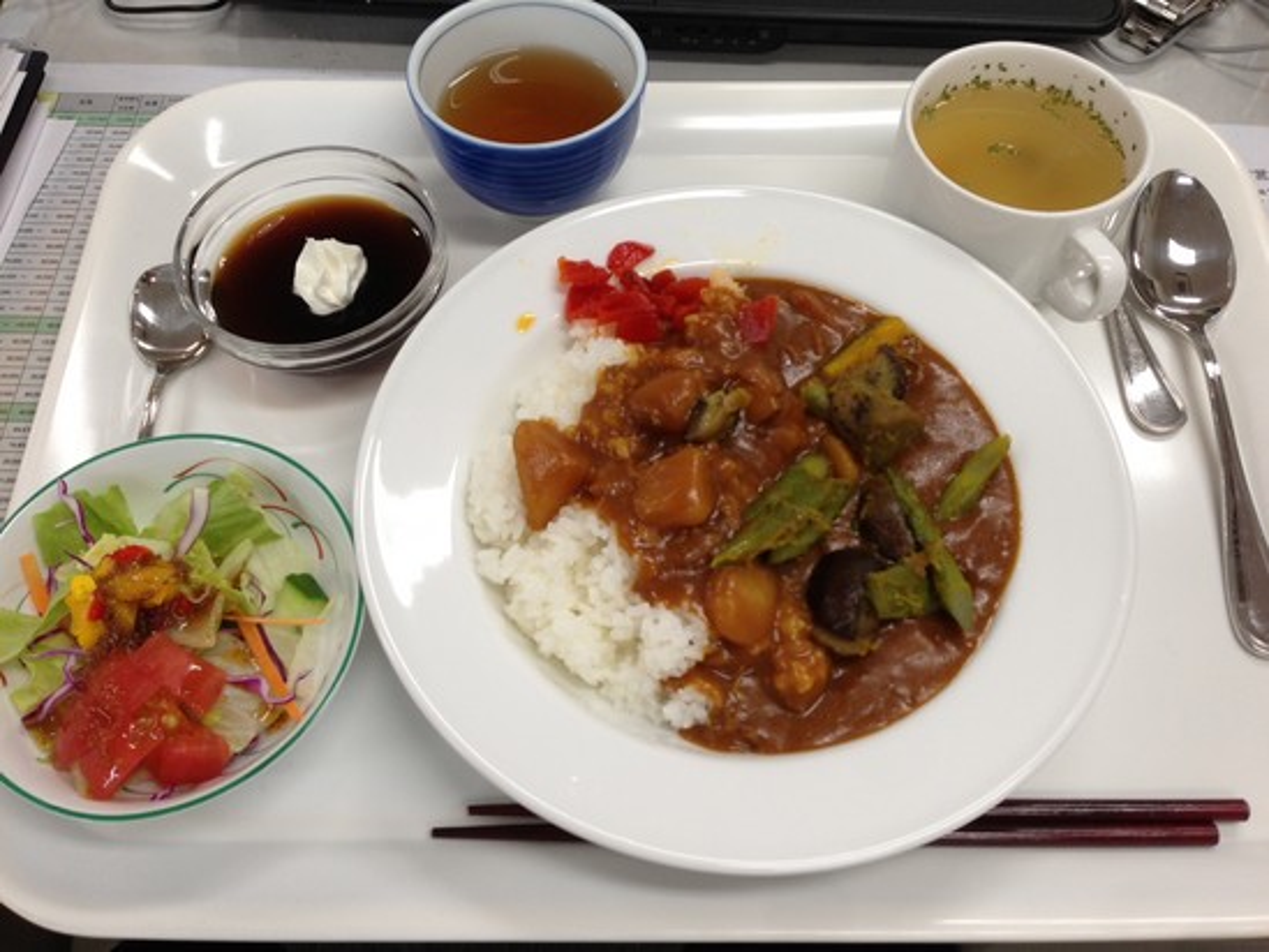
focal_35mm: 33
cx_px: 634
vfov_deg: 43.0
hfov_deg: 55.3
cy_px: 476
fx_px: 1210
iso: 50
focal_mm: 4.13
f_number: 2.4
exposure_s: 1/40
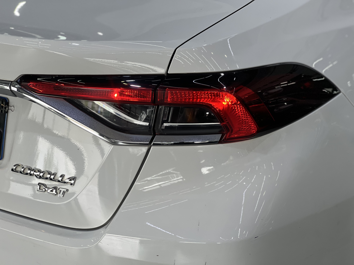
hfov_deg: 25.3
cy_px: 132
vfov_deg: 19.1
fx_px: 787
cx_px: 177
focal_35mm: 77
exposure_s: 1/100
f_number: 2.8
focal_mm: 9
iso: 100
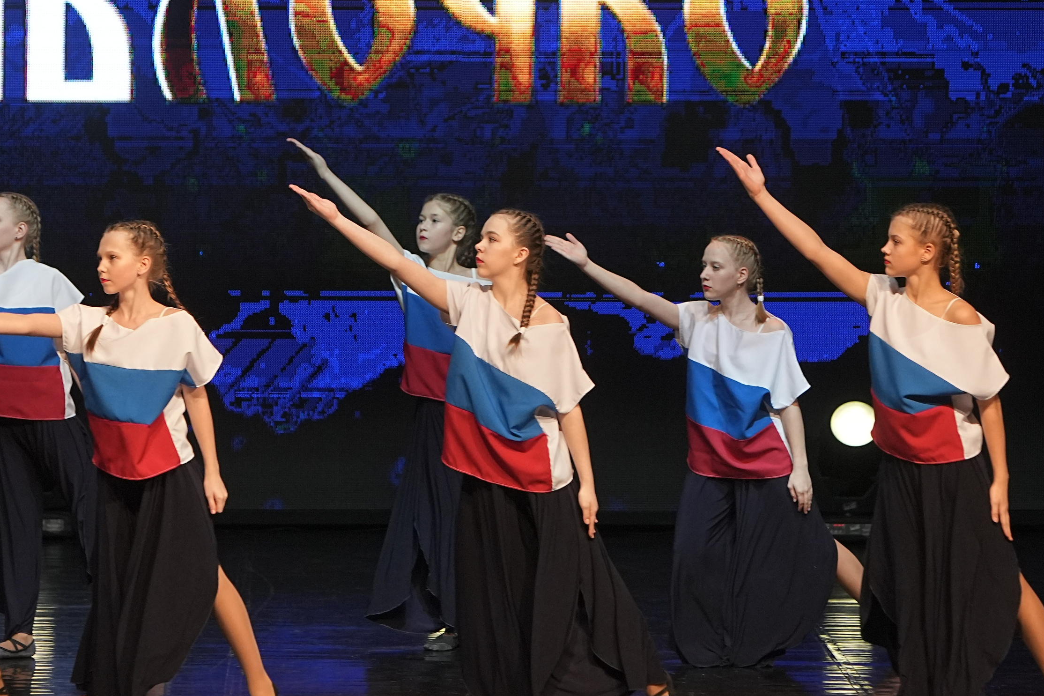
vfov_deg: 5.9
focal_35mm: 232
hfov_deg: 8.9
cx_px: 510
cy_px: 381
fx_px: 6727
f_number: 4
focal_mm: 135
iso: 2500
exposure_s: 1/400
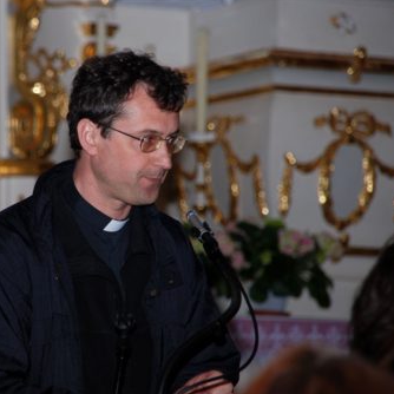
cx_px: 101
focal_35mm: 383
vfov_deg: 4.6
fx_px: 4932
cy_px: 197
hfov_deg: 4.6
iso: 200
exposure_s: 1/60
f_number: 6.3
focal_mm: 200
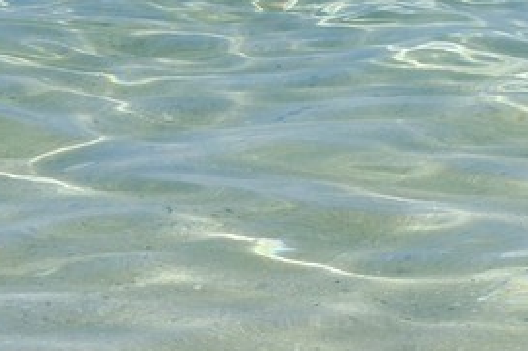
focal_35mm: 266
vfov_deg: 5.0
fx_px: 3897
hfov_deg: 7.0
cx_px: 1533
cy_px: -460
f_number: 14
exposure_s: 1/250
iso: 200
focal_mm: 45
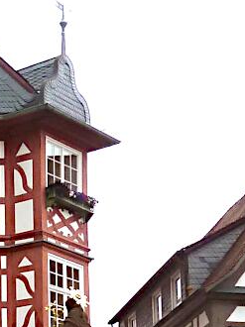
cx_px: -172
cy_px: 203
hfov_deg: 14.6
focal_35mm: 91
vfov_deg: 21.5
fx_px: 860
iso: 80
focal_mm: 4.1
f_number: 4
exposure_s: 1/250
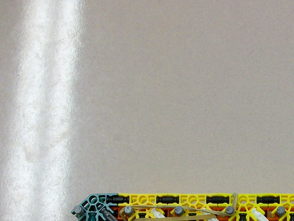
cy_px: 245
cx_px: 279
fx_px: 654
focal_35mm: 77
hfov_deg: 24.4
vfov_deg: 18.4
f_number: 2.8
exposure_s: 1/64
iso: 140
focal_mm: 5.7
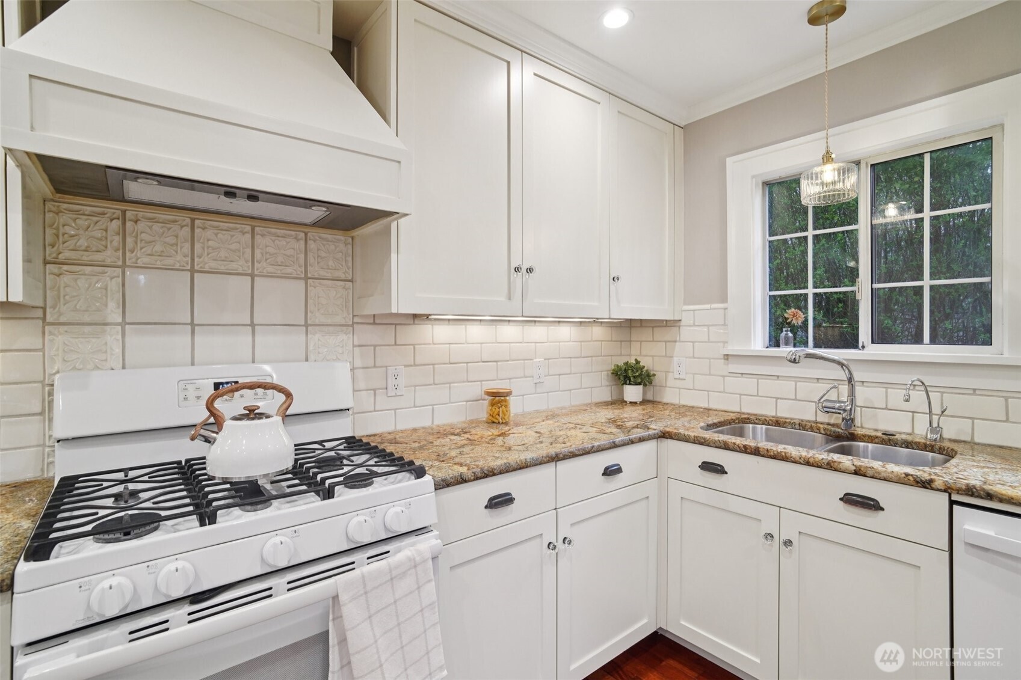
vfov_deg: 73.7
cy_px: 340
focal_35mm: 16
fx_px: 454
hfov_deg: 96.7
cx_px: 510
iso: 1600
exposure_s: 1/50
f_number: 8
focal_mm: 16
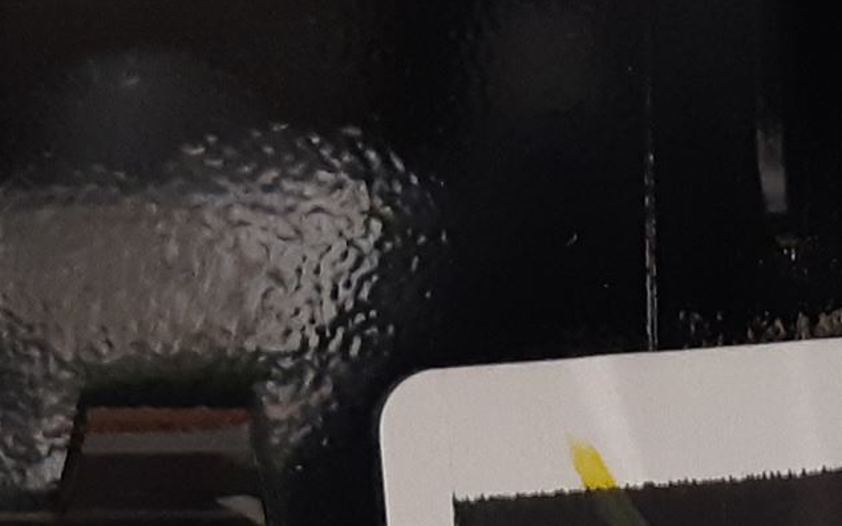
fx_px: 2042
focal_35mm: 89
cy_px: 894
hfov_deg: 21.6
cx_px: 1011
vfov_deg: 13.4
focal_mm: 3.93
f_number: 1.7
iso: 250
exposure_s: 1/33
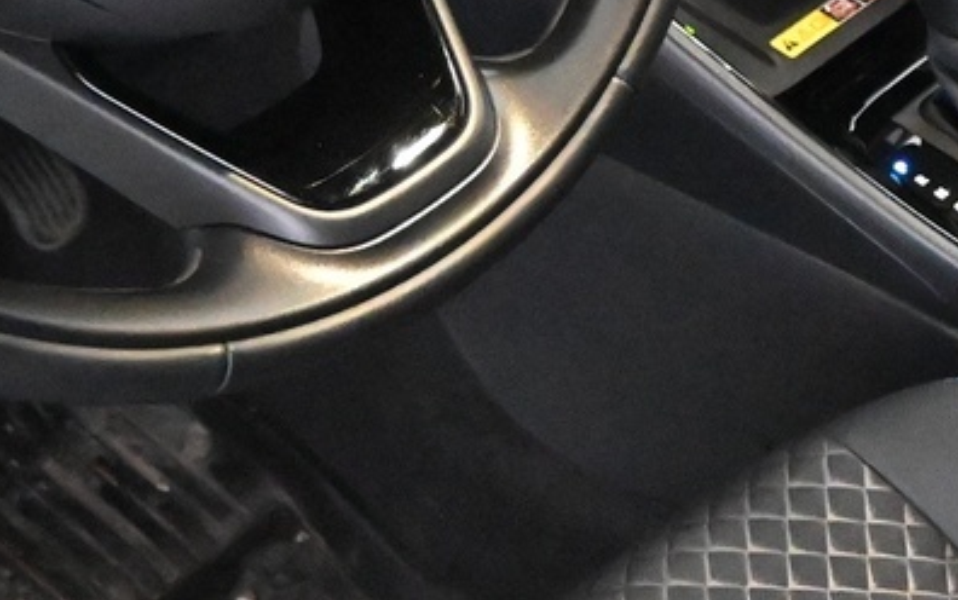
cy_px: -220
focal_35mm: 100
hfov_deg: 20.1
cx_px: 977
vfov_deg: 12.6
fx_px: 2612
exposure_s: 1/50
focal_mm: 16
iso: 12800
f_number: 3.5
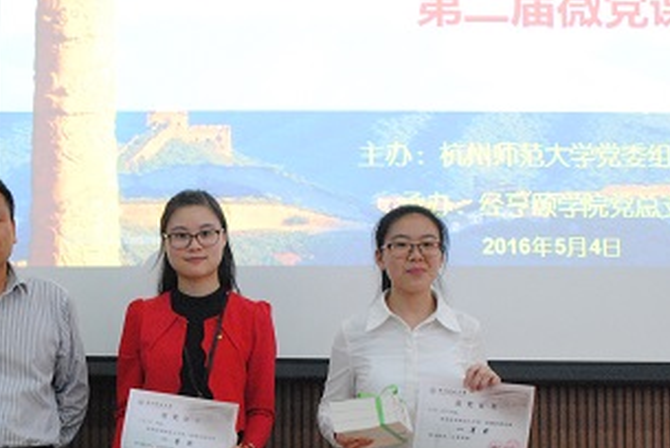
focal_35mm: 59
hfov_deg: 33.2
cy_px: 329
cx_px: 160
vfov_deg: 22.8
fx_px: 1099
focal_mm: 24
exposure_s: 1/15
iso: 1600
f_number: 6.3
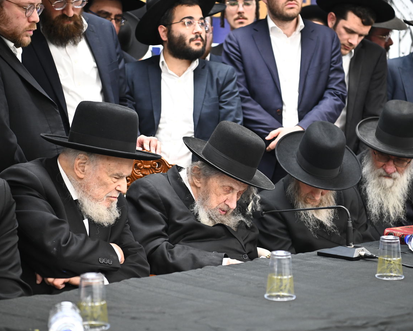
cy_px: 166
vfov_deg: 19.2
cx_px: 233
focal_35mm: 80
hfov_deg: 23.8
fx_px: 978
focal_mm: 70
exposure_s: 1/160
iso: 2000
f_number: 3.5
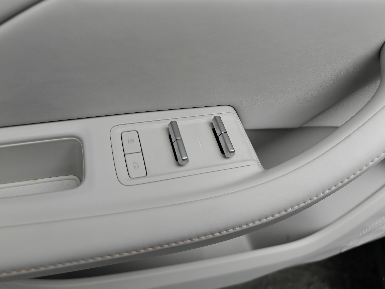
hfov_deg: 63.4
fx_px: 311
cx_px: 192
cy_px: 142
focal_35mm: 28
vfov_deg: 49.7
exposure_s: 1/100
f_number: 1.6
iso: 100
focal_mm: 7.62
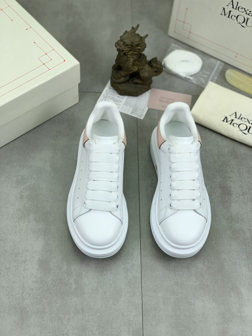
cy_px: 168
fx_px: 505
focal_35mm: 52
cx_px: 126
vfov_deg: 36.8
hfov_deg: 28.0
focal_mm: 6
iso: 16
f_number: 2.4
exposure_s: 1/155
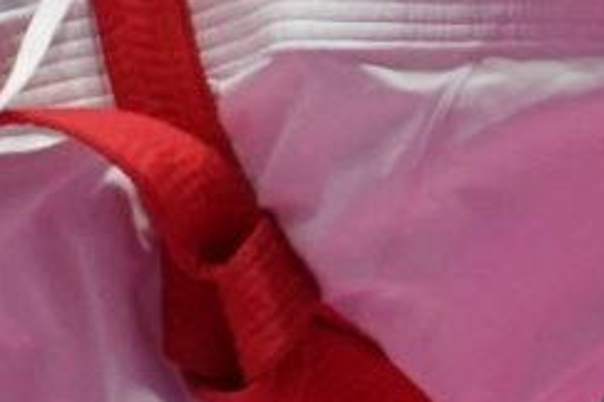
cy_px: -442
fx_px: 35096
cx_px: -512
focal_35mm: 2092
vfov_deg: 0.7
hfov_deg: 1.0
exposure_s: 1/1000
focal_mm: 189
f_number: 4
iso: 2500
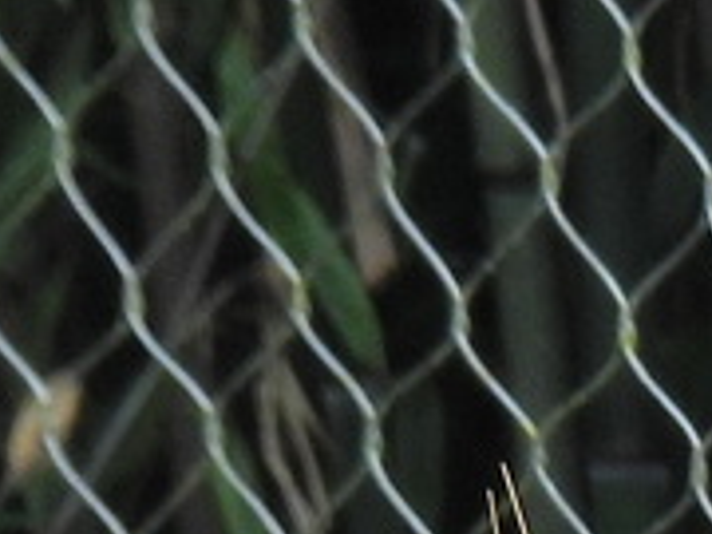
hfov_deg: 0.7
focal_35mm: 2705
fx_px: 55638
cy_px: 1831
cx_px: 1297
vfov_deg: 0.5
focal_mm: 67.8
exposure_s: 1/125
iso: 110
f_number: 5
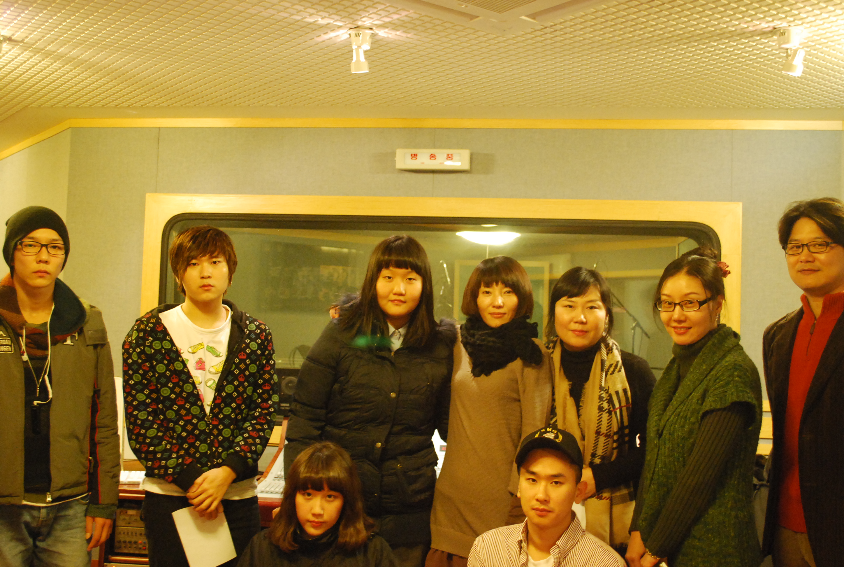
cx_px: 422
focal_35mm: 42
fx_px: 987
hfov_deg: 46.3
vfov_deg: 32.0
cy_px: 284
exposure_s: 1/10
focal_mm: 28
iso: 1600
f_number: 4.5
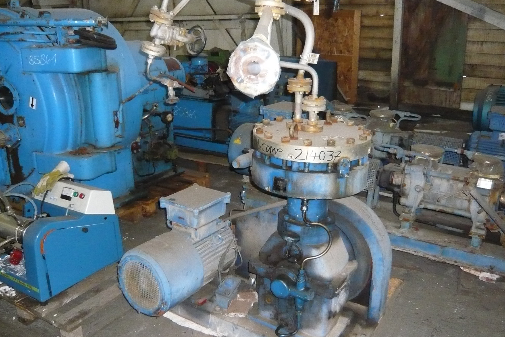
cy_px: 167
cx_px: 253
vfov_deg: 38.9
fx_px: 477
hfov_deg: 55.8
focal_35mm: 34
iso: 640
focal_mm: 4.6
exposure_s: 1/30
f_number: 2.8
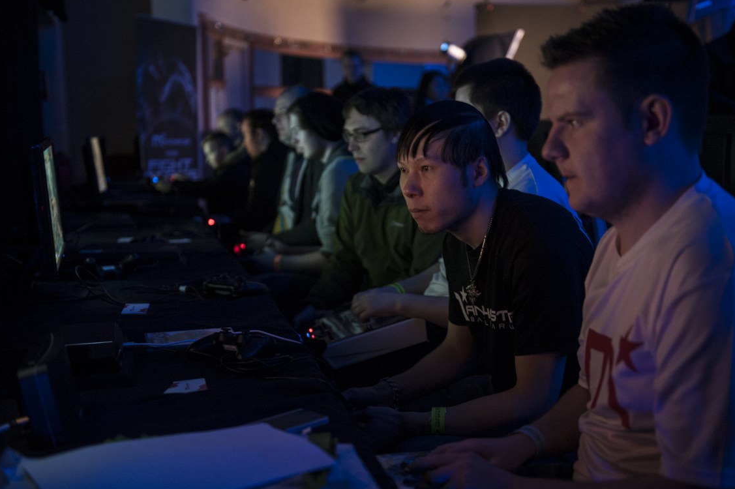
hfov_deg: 41.1
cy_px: 259
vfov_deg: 28.0
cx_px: 389
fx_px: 979
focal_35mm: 48
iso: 1600
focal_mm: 45
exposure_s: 1/20
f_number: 2.8
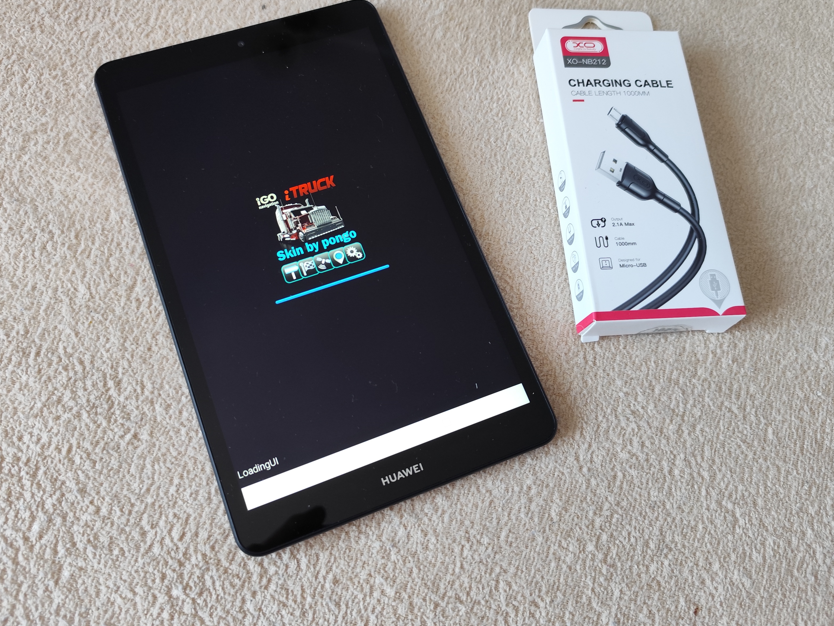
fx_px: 723
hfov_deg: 59.9
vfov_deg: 46.8
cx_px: 399
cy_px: 297
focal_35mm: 30
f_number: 1.65
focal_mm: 6.19
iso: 800
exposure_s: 1/50
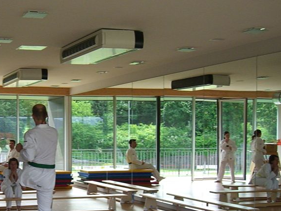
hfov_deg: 27.8
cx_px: 41
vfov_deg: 21.2
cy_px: 181
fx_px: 552
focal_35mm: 68
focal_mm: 7.9
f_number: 2.8
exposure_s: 1/800
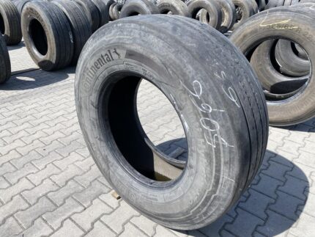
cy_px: 118
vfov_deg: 53.1
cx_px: 158
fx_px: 237
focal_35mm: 26
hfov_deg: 67.3
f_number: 1.8
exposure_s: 1/1504
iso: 32
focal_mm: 4.25
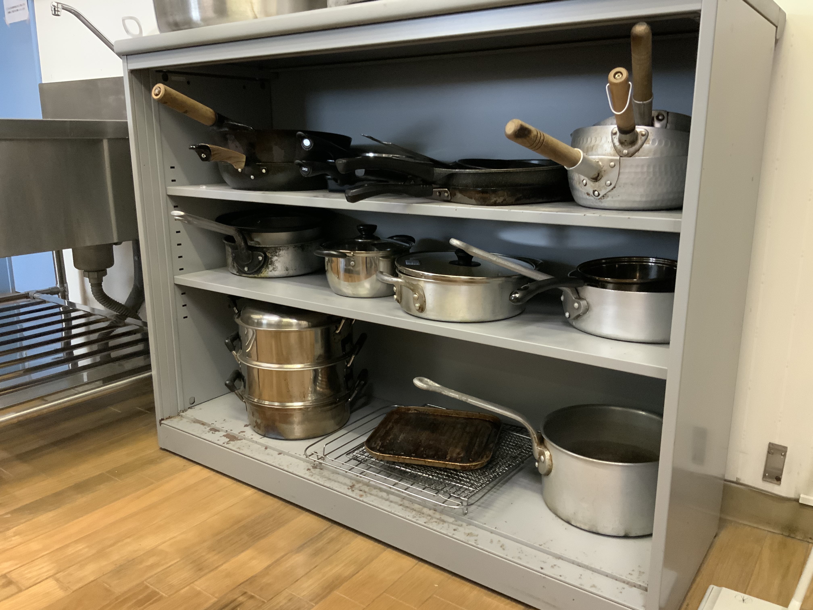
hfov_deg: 61.7
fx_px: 681
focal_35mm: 29
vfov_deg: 48.2
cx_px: 406
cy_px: 305
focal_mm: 3
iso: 250
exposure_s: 1/33
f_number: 1.8
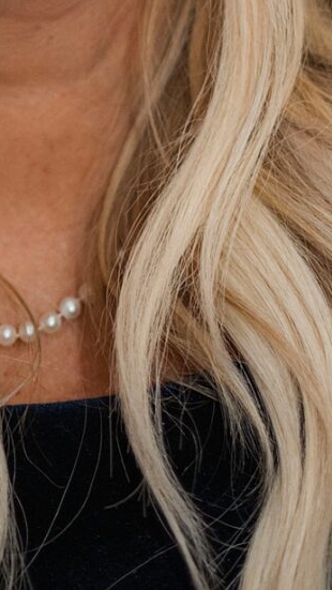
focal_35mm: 243
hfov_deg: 5.0
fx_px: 3802
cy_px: -363
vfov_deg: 8.6
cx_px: 69
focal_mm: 50
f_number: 1.6
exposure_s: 1/200
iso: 500
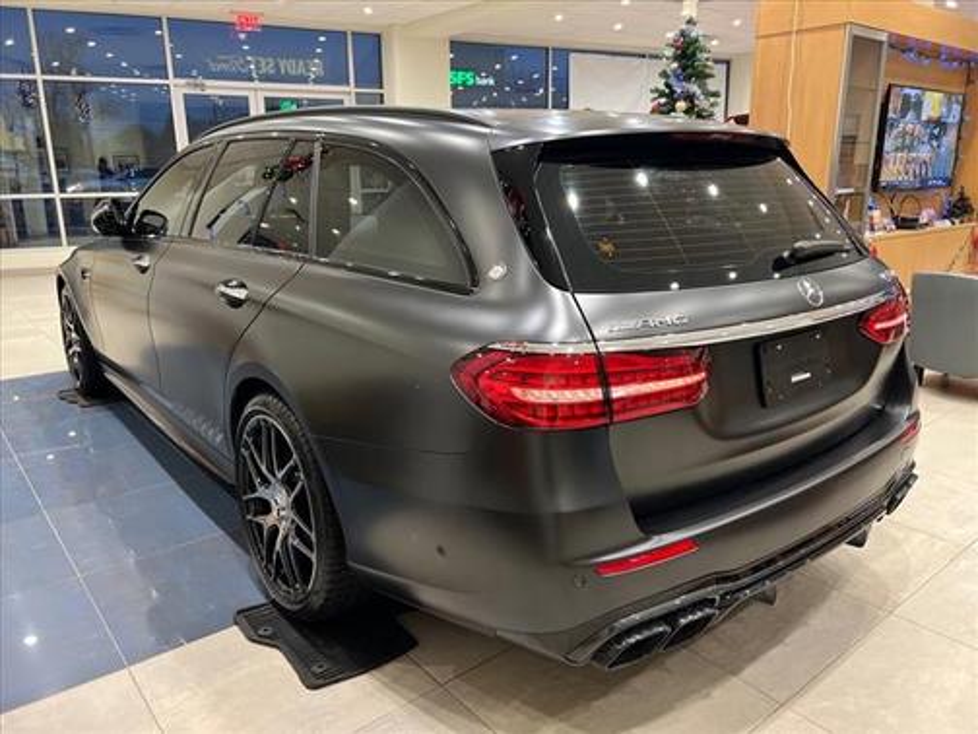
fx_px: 735
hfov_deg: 67.3
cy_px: 367
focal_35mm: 26
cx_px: 489
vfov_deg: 53.1
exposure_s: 1/60
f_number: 1.5
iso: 200
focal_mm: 5.7
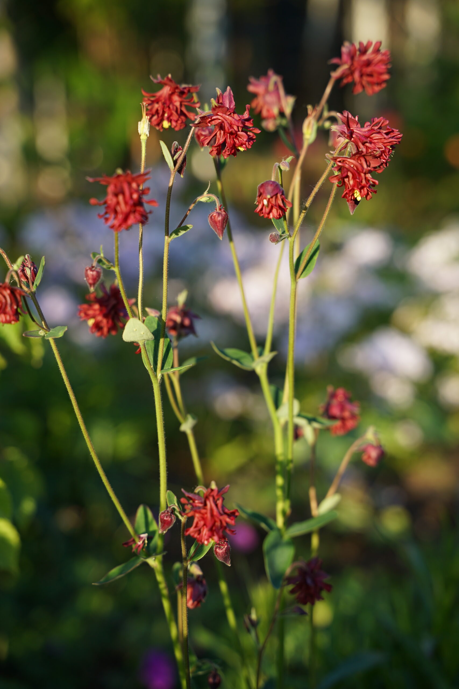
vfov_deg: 27.0
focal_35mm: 75
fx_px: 1434
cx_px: 230
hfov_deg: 18.2
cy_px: 344
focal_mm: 75
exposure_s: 1/200
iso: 100
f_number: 4.5
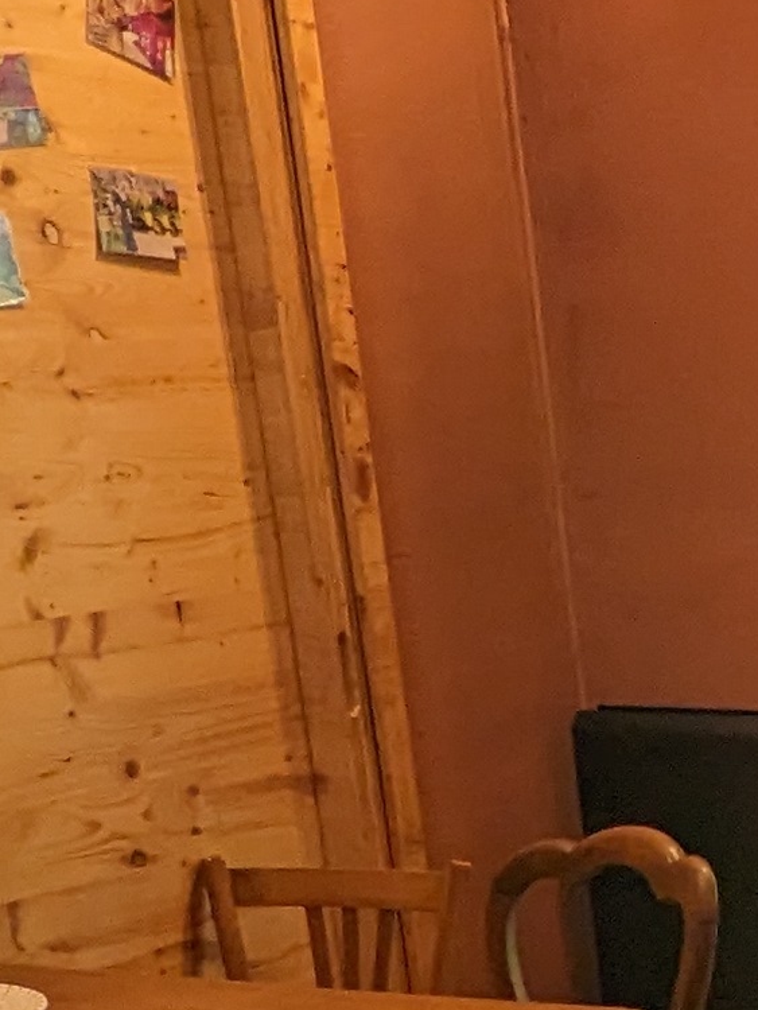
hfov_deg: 14.7
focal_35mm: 86
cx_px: 1433
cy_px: 1162
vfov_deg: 21.4
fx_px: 2509
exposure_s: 1/100
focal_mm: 2.35
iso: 98
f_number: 2.2
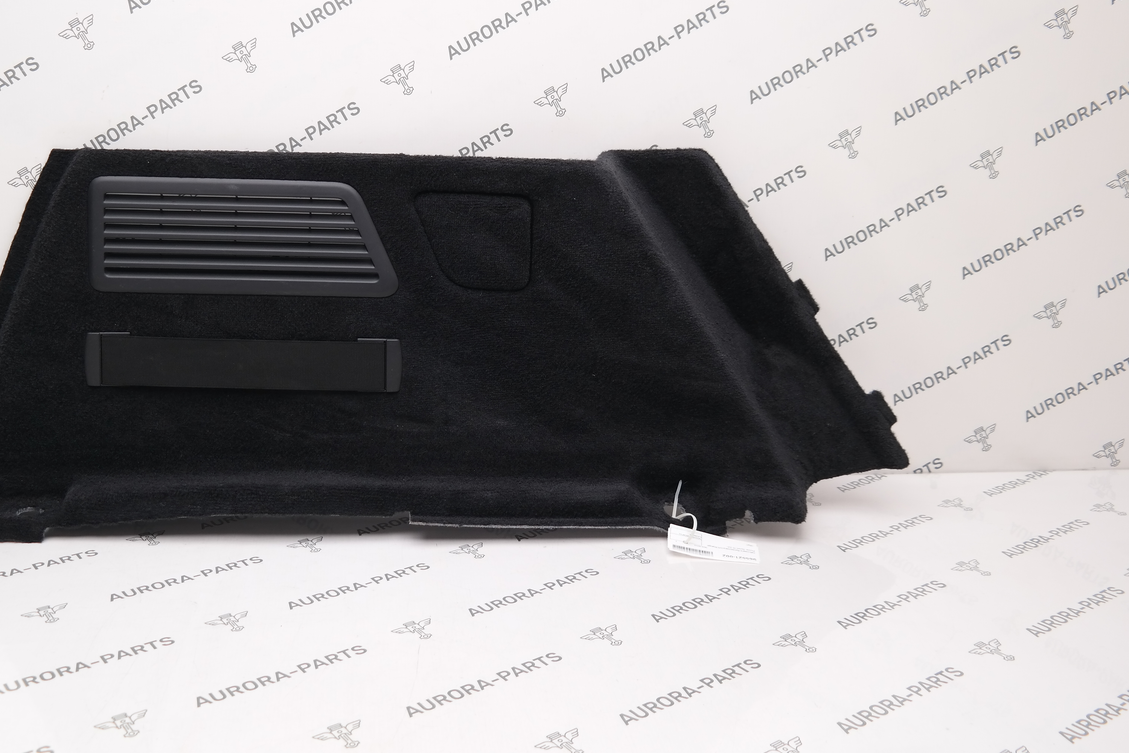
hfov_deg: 54.1
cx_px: 453
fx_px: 1098
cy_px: 303
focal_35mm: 35
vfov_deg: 37.7
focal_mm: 18
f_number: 3.5
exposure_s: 1/80
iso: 100
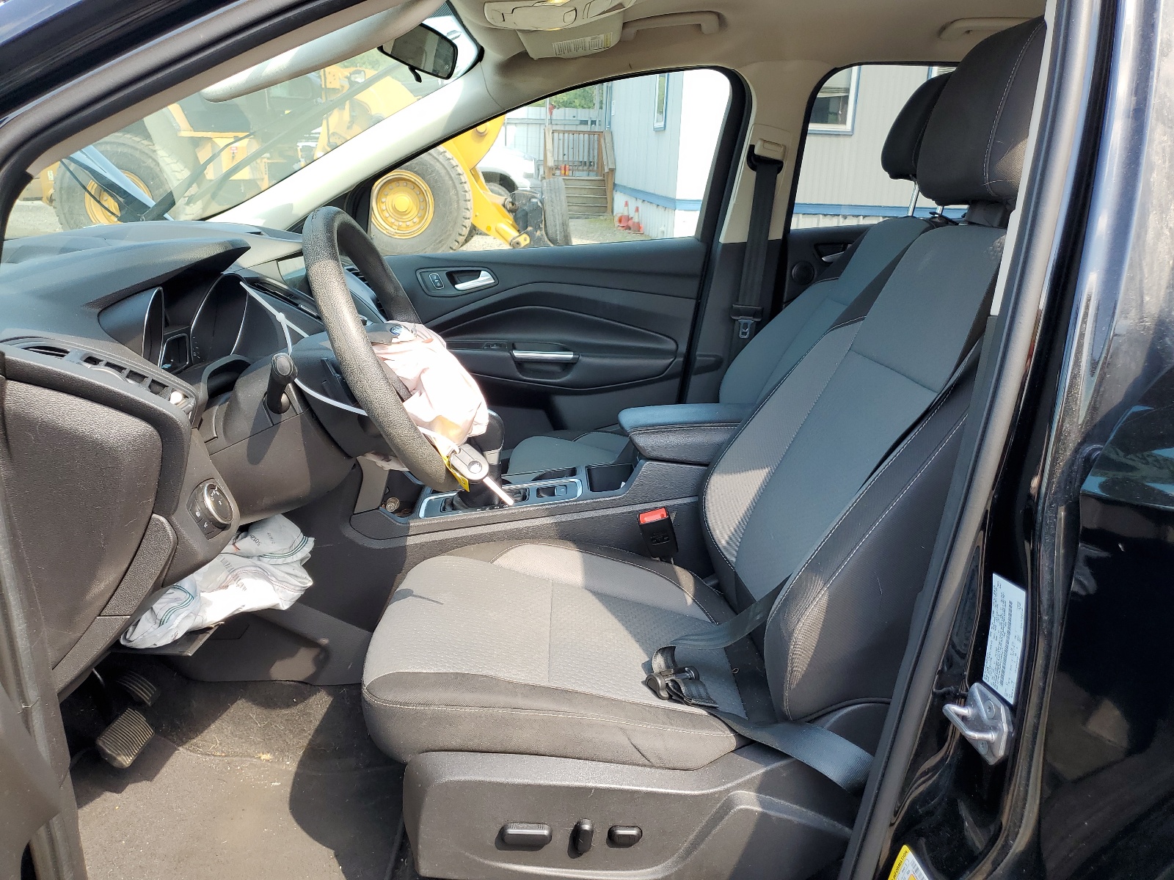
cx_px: 587
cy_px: 440
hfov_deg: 67.3
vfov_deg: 53.1
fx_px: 882
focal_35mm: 26
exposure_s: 1/357
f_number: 1.5
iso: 50
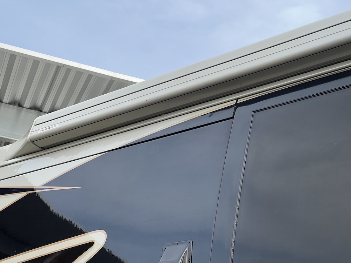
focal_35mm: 77
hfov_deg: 25.3
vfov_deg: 19.1
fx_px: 781
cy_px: 132
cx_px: 176
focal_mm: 9
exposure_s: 1/297
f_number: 2.8
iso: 32
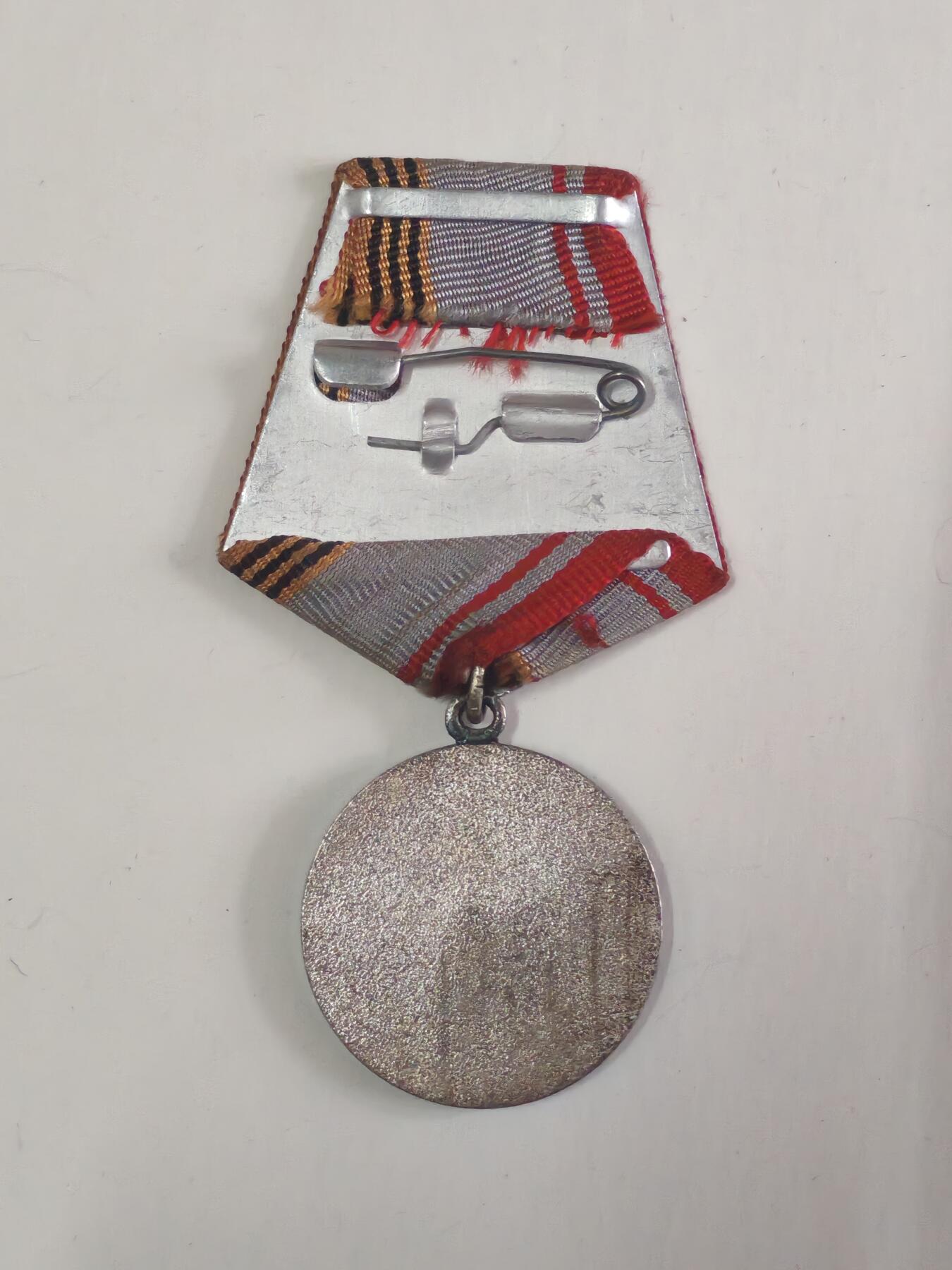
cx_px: 476
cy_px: 635
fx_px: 2493
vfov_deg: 28.6
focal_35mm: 68
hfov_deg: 21.6
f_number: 1.95
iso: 800
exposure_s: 1/50
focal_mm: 5.52
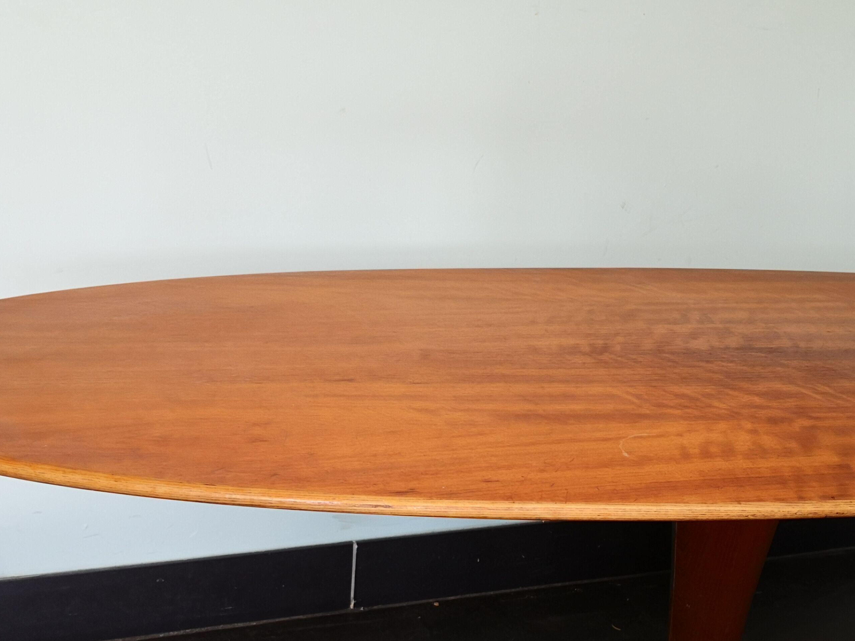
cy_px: 434
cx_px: 480
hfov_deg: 44.7
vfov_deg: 34.0
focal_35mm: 42
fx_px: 1037
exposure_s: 1/33.3
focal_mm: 3.95
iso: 160
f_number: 1.6
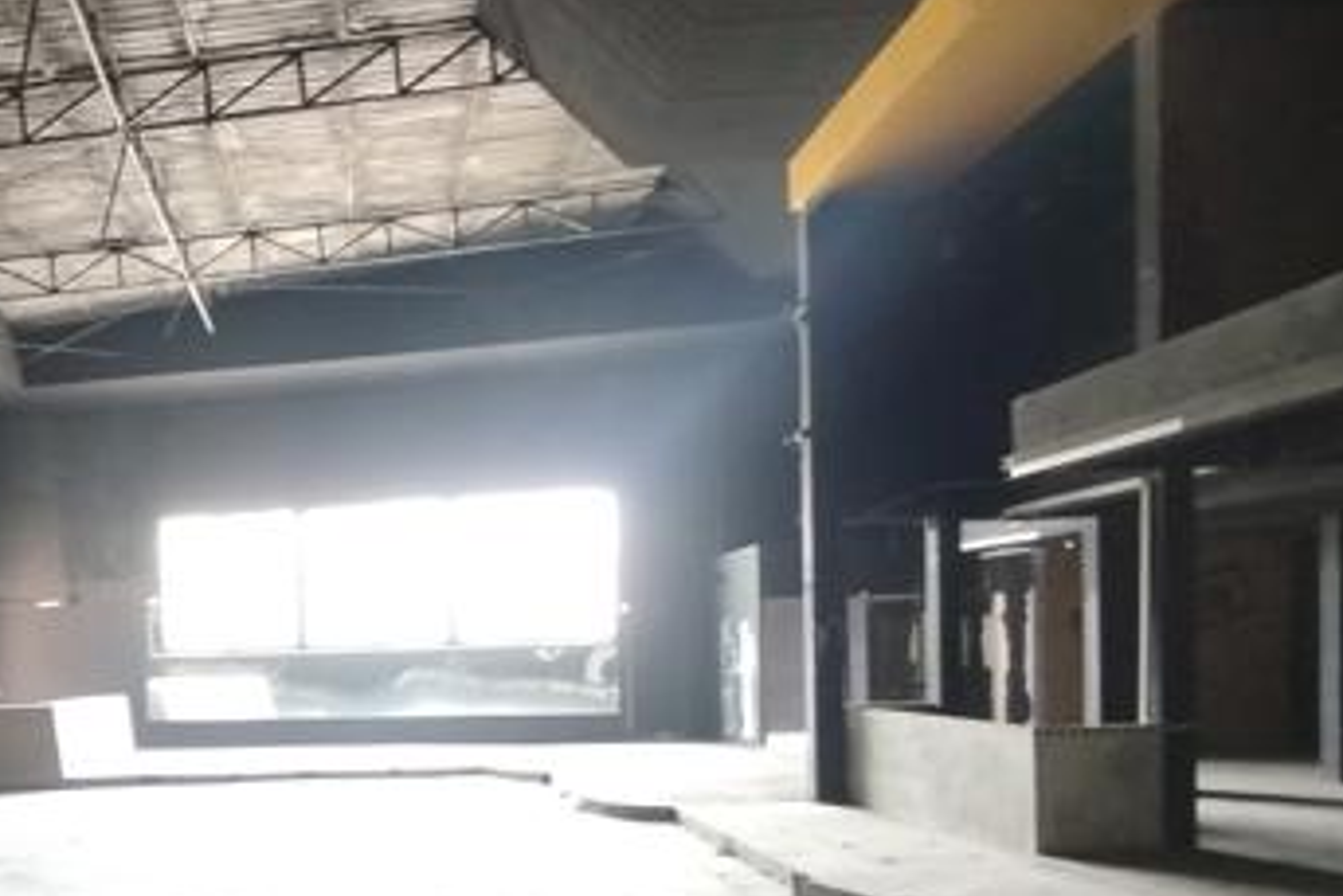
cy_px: 694
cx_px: 317
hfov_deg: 58.3
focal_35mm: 30
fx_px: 1120
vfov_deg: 42.0
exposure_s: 1/20
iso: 250
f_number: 2.2
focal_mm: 1.65
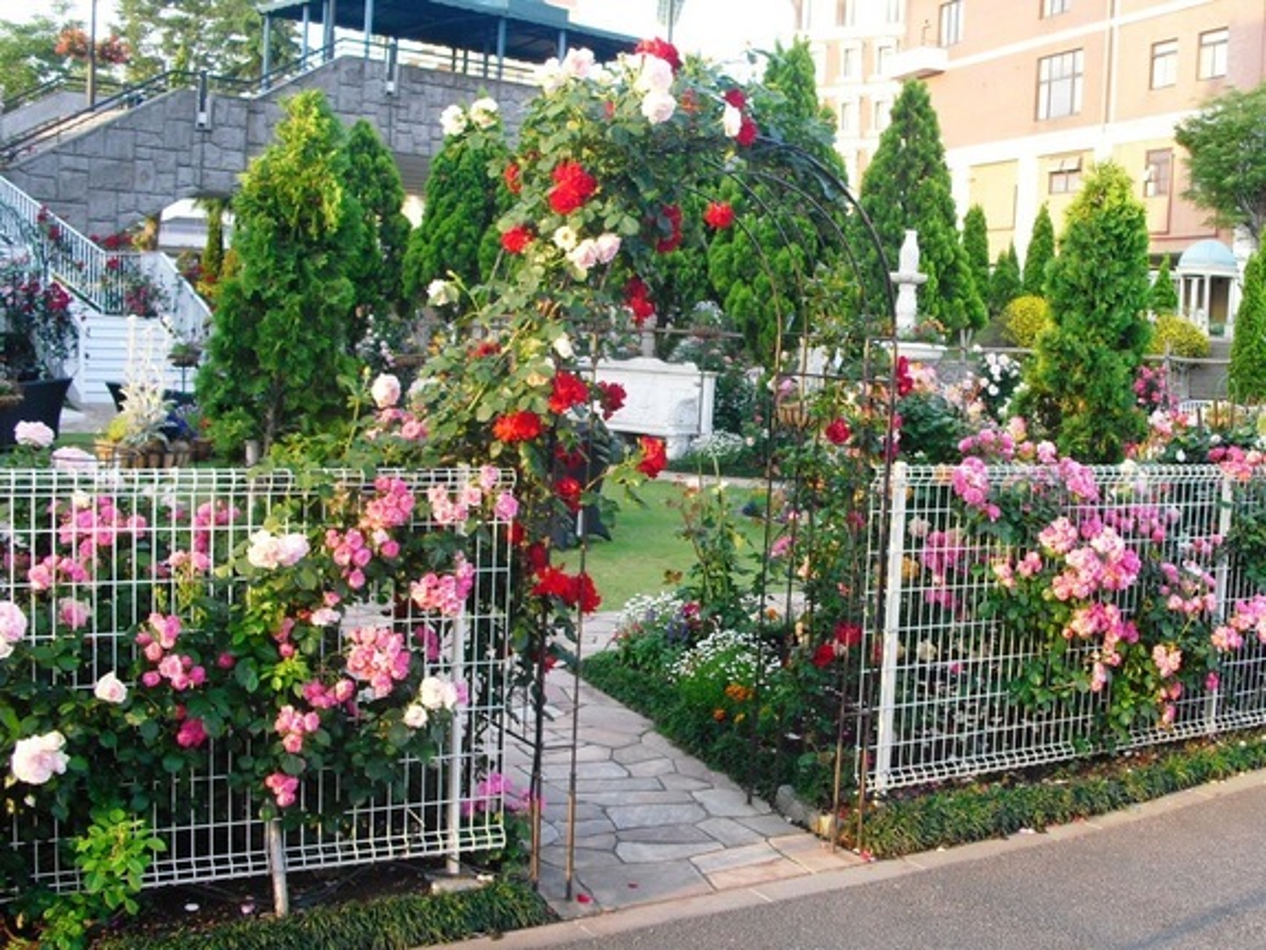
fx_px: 1317
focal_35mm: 36
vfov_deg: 39.7
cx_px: 633
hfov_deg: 51.4
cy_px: 475
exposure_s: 1/80
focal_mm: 6.3
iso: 100
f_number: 3.1
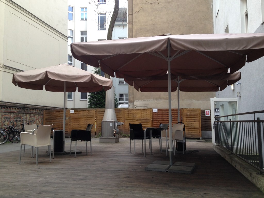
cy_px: 99
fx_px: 267
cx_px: 132
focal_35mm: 35
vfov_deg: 40.7
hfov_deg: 52.6
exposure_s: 1/120
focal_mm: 4.28
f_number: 2.4
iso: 50
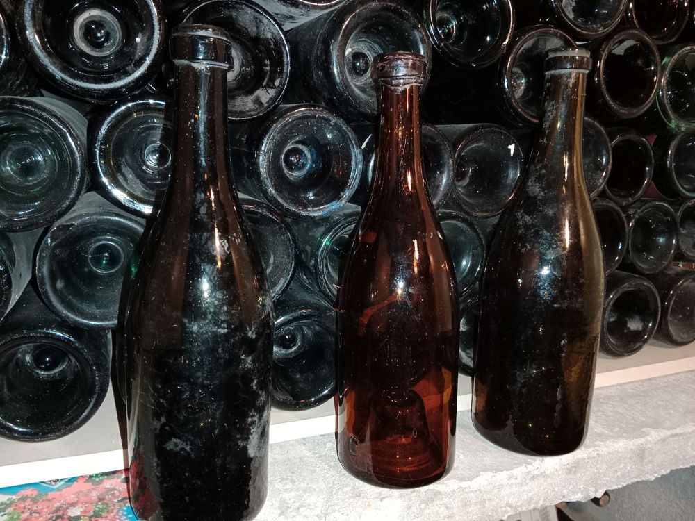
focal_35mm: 26
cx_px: 348
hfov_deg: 67.3
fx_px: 522
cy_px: 260
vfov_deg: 53.1
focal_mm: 3.96
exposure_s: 1/33.3
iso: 1722
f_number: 1.8
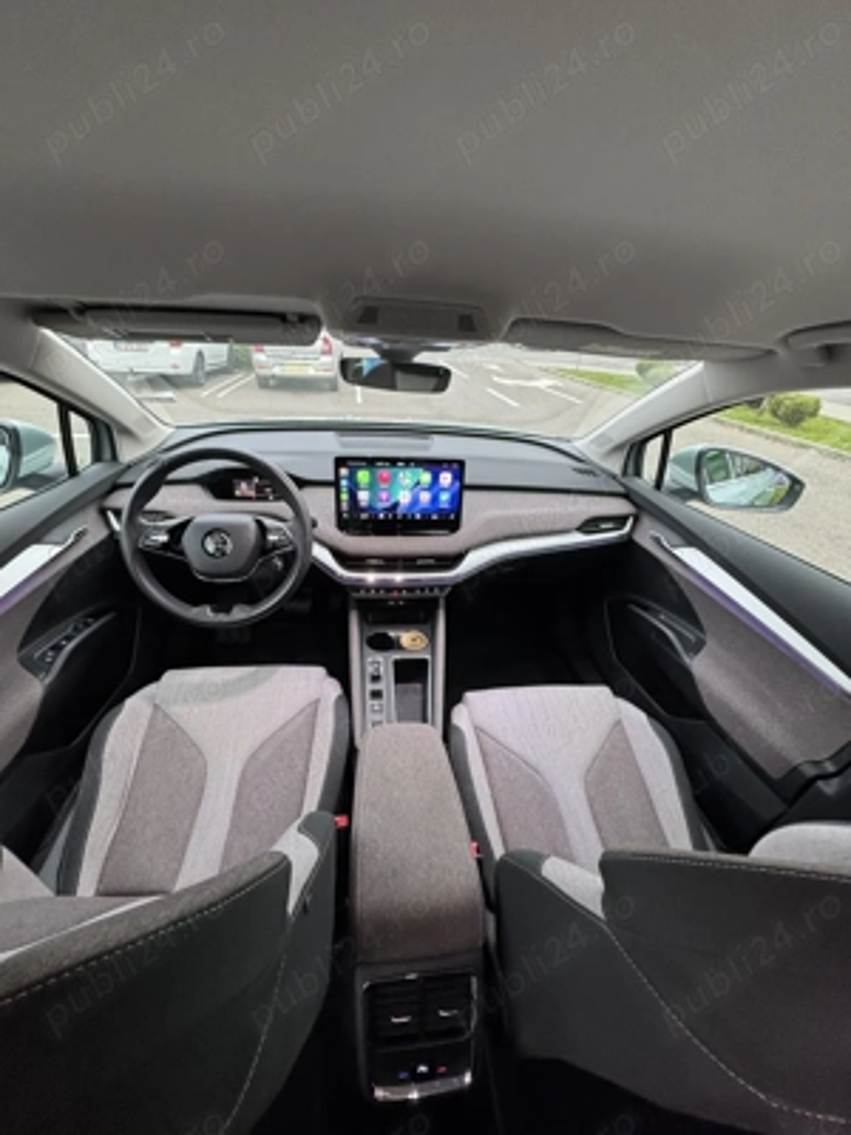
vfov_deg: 102.1
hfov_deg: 85.7
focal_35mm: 14
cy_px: 568
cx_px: 426
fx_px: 459
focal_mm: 2.22
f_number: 2.2
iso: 320
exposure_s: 1/61
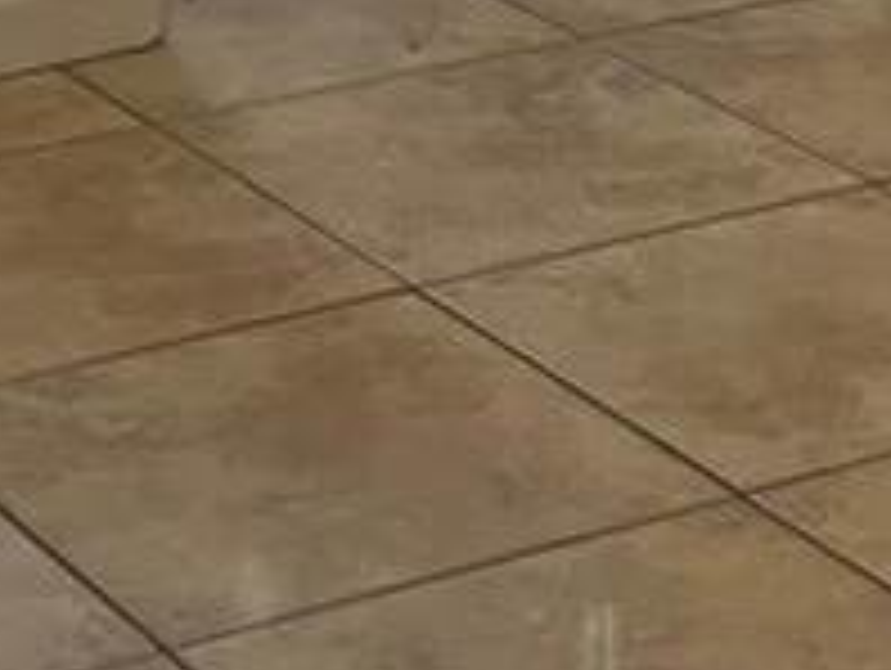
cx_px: 468
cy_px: -805
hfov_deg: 11.7
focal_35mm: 168
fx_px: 4329
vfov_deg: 8.3
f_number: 1.6
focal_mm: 5.1
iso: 100
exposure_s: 1/60
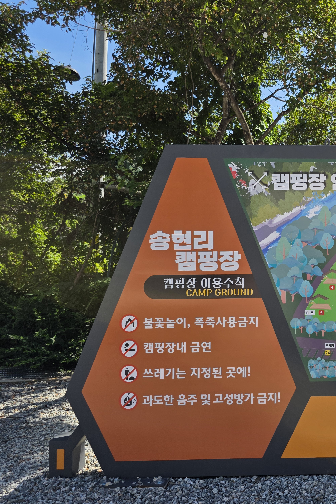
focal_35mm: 32
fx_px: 448
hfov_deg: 37.1
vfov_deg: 58.7
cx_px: 331
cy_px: 253
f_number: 1.7
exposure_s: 1/5296
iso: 80
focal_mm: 6.3
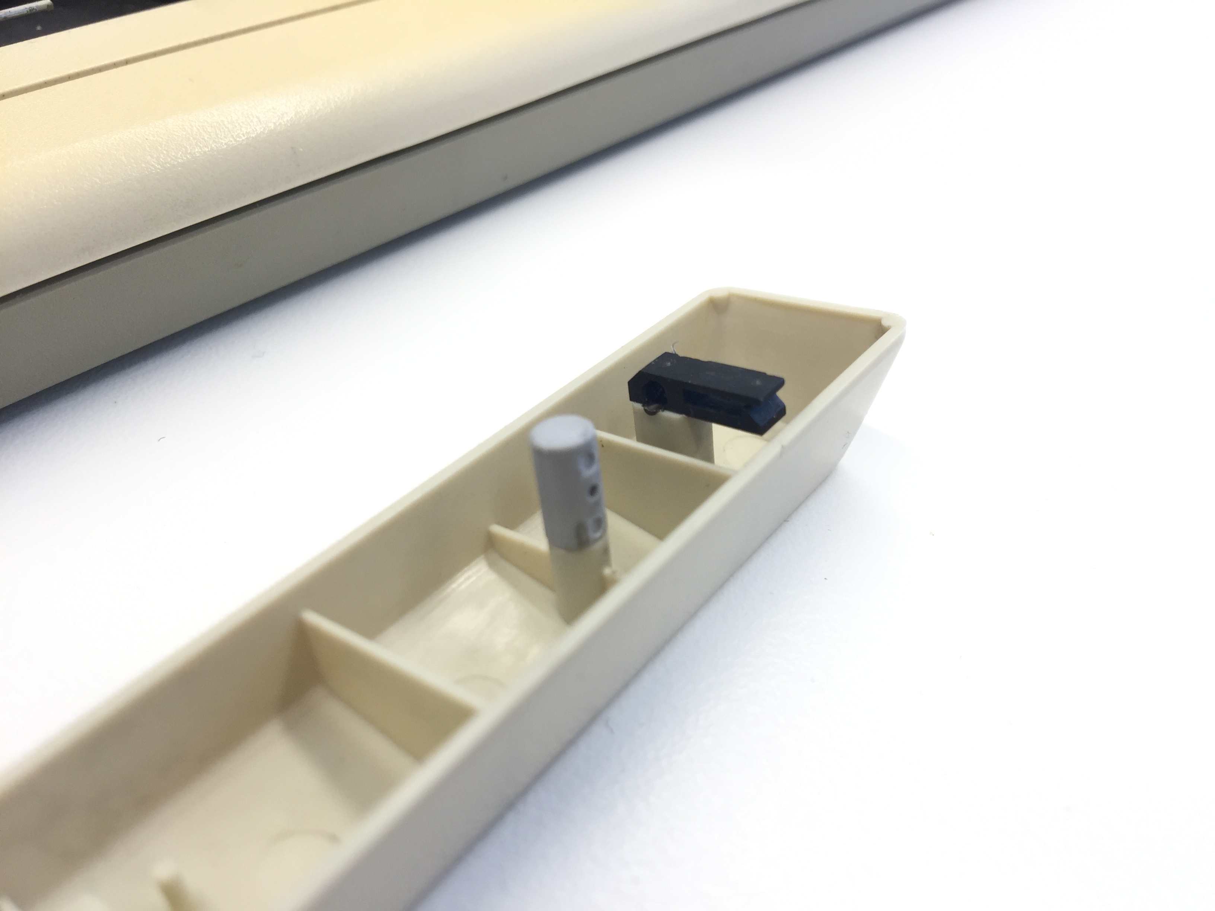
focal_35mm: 29
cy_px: 456
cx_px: 608
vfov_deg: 48.2
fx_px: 1018
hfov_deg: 61.7
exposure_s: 1/50
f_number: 2.2
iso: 40
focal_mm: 4.15
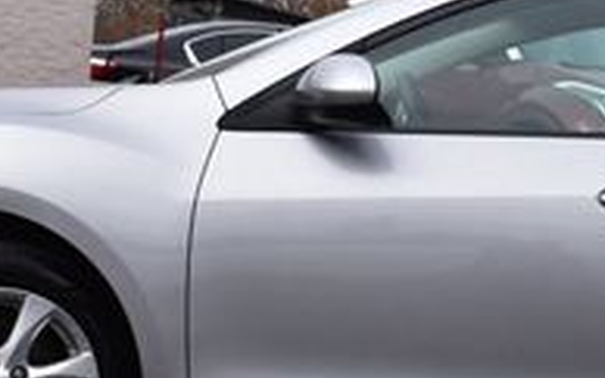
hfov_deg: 17.0
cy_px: 281
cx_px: 574
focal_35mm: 121
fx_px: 1994
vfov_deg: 10.8
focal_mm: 24
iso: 400
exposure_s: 1/400
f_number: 11
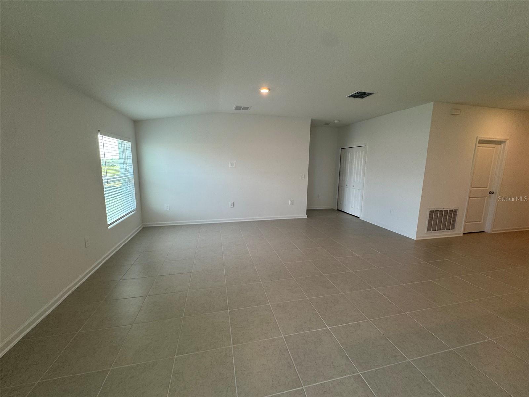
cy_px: 198
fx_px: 214
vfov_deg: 85.7
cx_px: 264
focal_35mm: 14
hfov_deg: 102.1
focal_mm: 2.22
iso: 80
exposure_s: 1/120
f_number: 2.2
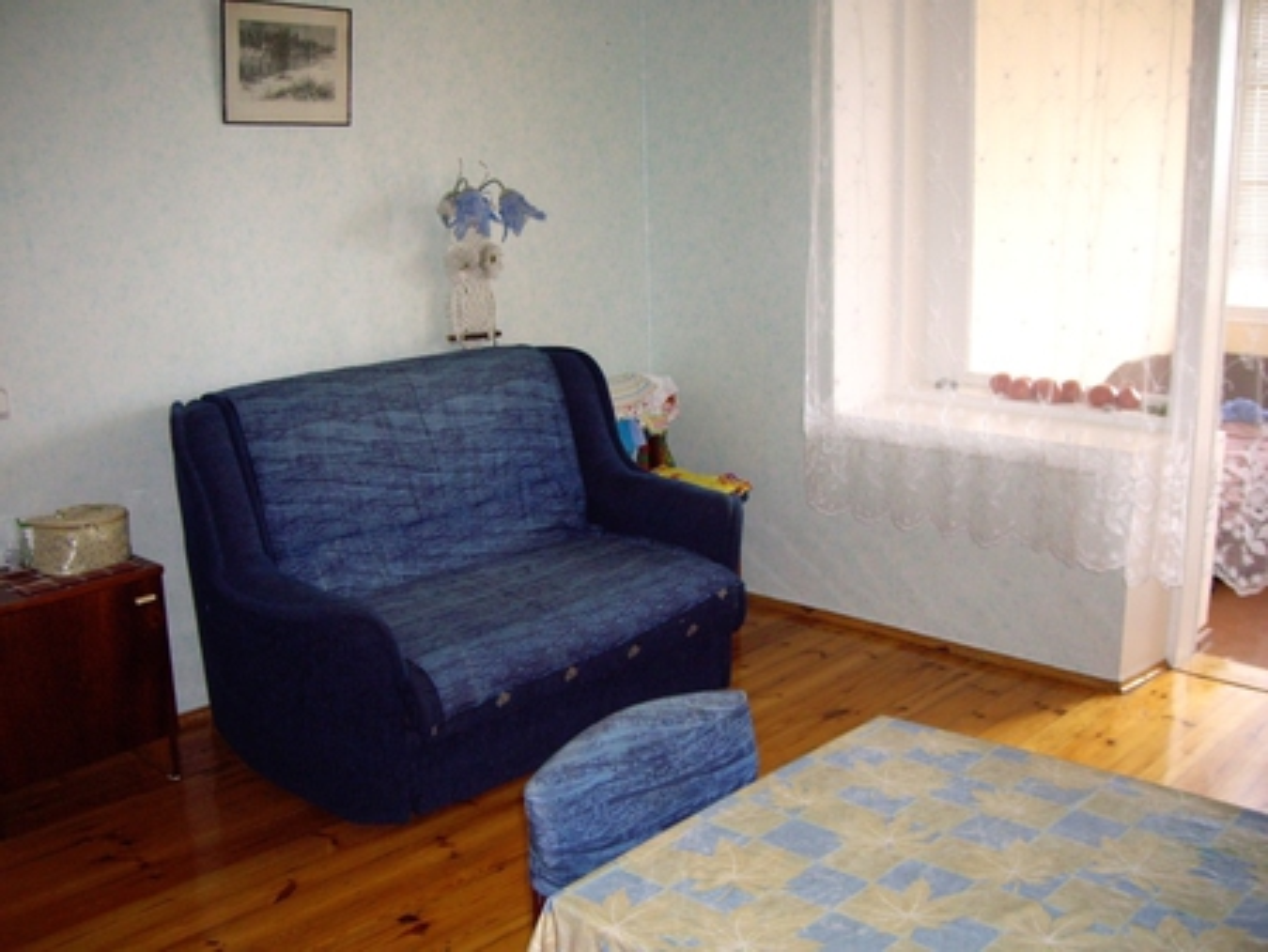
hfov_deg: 49.0
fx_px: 1393
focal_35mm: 38
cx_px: 634
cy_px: 476
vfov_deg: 37.8
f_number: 2.7
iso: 200
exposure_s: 1/40
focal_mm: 6.2
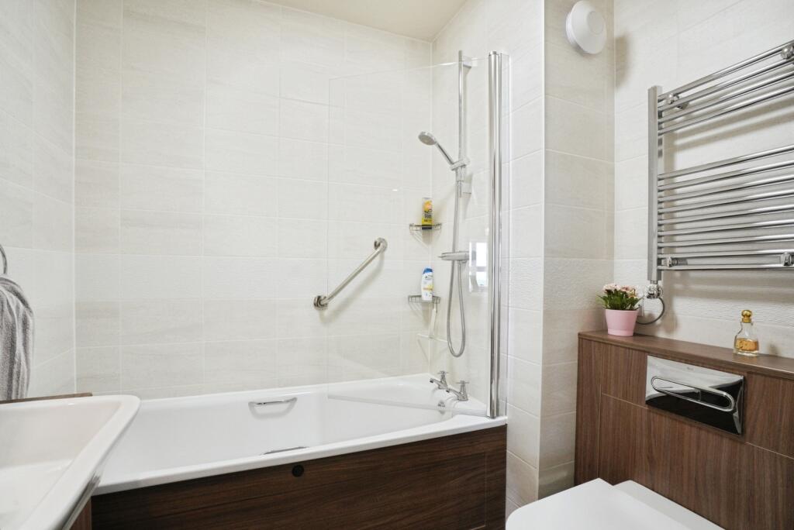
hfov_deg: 96.7
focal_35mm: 16
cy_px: 265
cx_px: 397
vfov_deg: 73.8
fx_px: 353
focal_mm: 16
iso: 2000
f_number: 9
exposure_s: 1/40
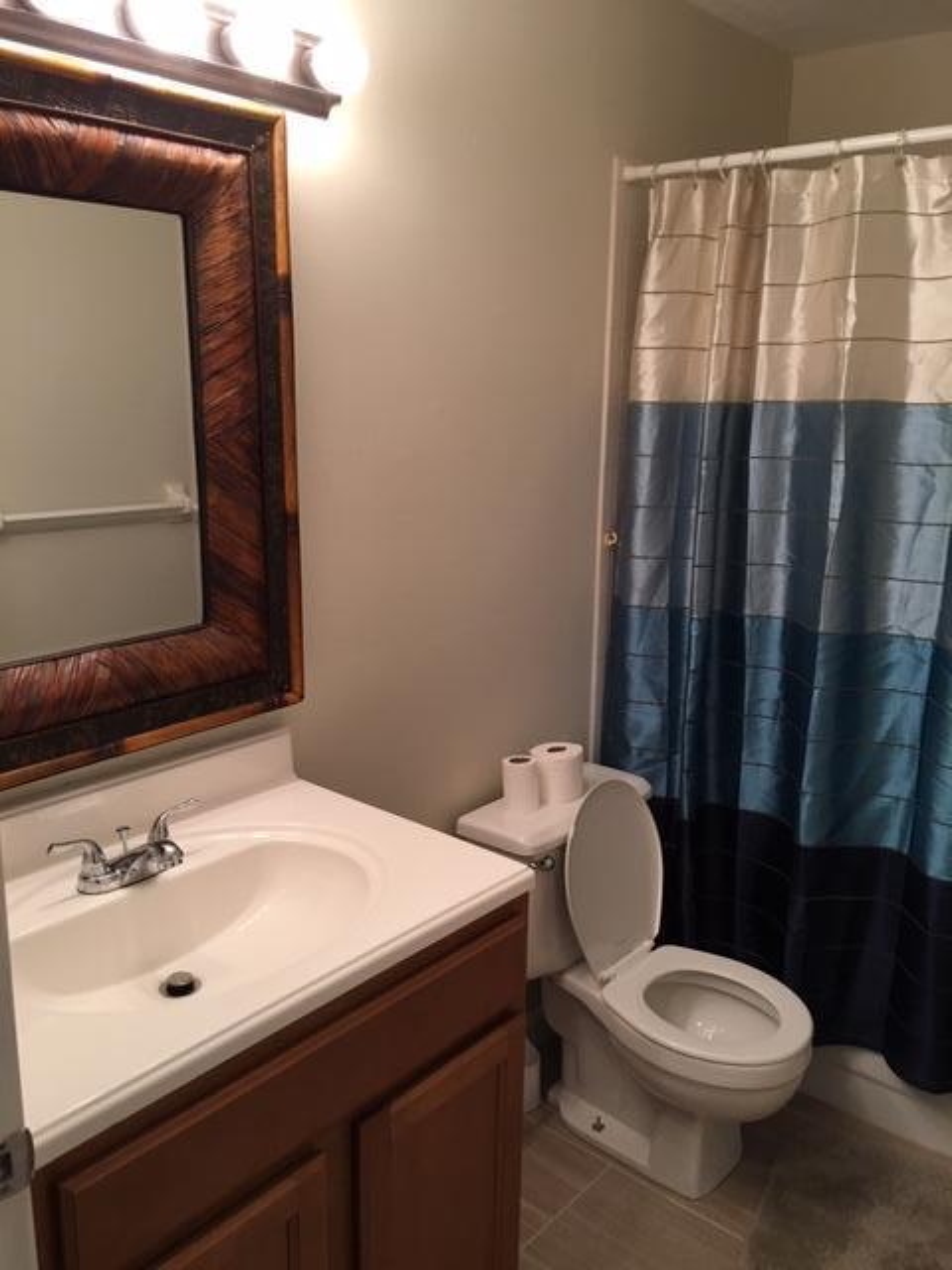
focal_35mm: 29
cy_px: 635
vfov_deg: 61.7
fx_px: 1063
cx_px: 476
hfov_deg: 48.2
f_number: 2.2
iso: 40
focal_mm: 4.15
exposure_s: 1/15
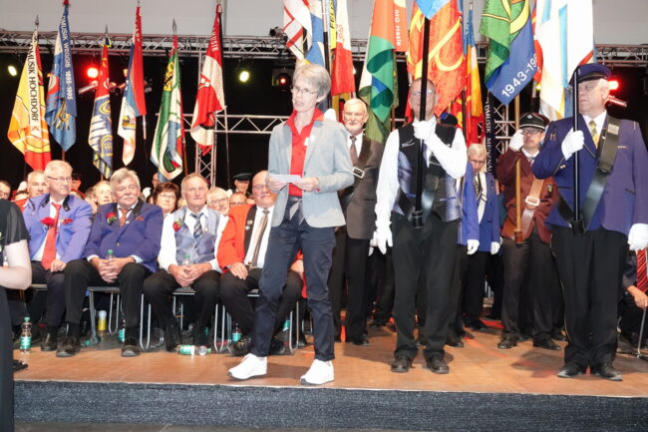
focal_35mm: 40
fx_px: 720
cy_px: 216
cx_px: 324
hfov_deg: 48.5
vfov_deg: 33.4
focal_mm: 14.65
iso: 2500
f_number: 3.2
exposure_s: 1/200
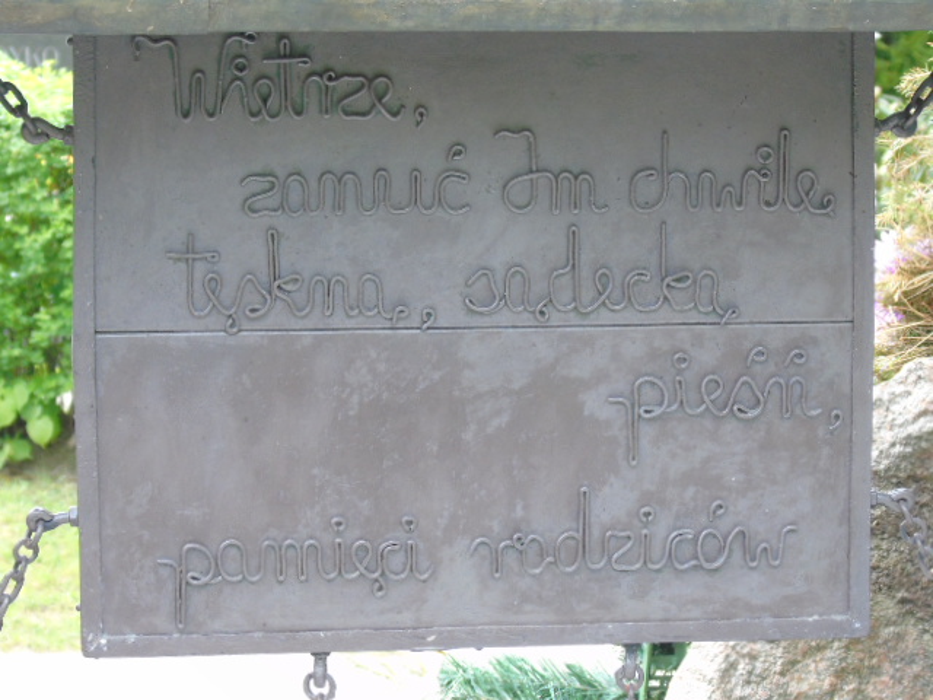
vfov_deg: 10.4
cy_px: 350
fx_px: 3827
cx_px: 466
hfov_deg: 13.9
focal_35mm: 142
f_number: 4.7
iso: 400
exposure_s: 1/80
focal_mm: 25
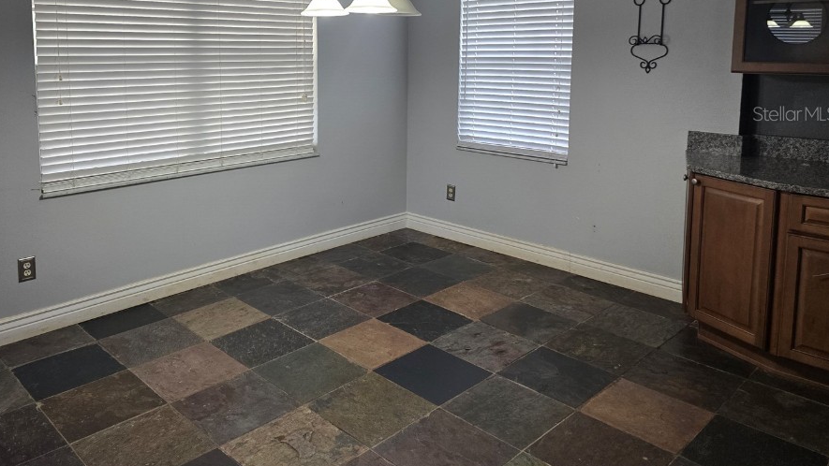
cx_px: 362
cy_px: 113
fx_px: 638
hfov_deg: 65.8
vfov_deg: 39.1
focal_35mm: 29
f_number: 1.7
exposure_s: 1/120
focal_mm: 6.3
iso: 250
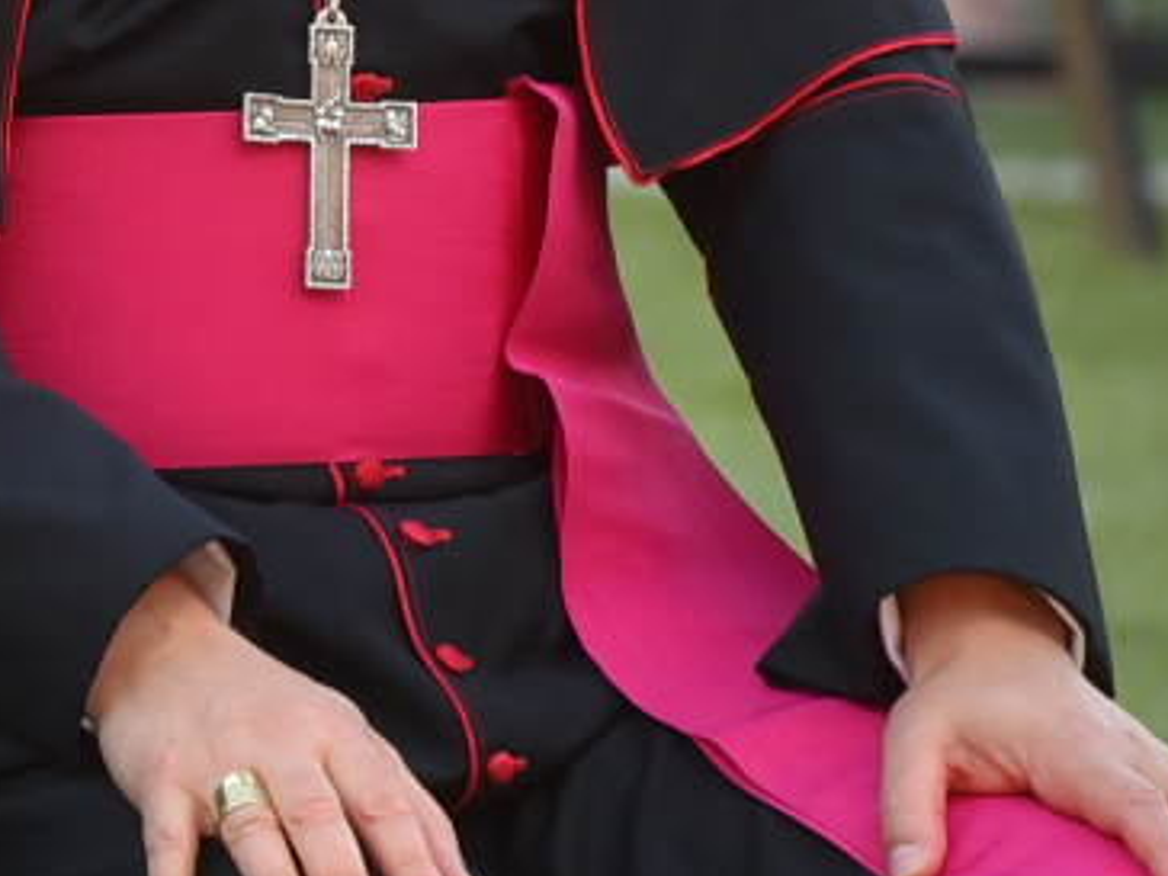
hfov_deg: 3.1
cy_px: -298
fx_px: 21392
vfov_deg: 2.3
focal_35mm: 634
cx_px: -1207
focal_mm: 150
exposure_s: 1/200
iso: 640
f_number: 4.5
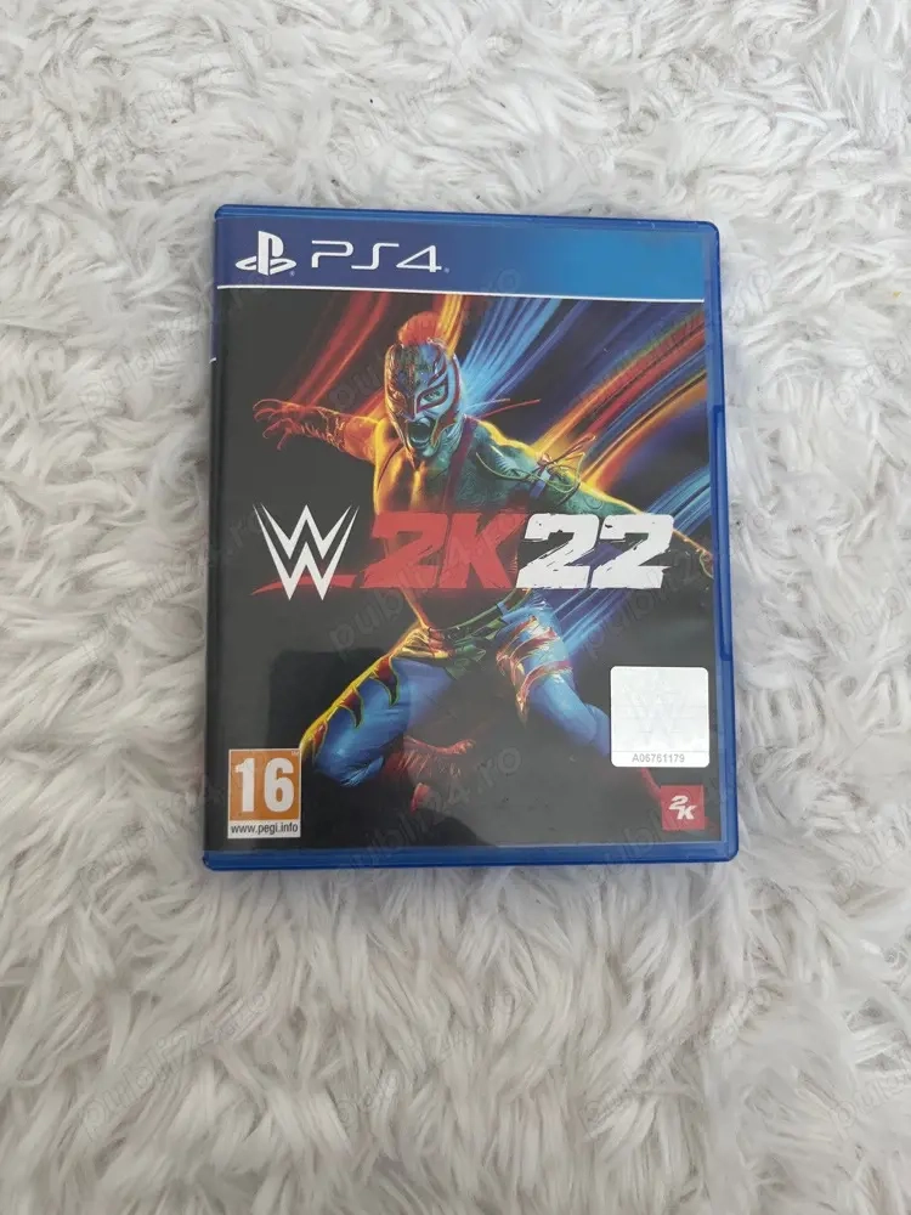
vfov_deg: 67.3
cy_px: 608
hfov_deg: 53.1
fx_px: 912
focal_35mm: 26
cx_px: 456
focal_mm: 5.1
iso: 100
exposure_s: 1/122
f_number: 1.6
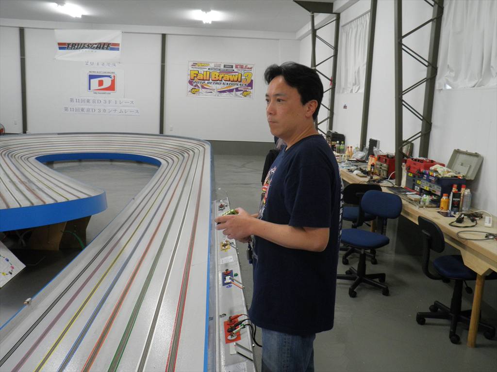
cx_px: 248
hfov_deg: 54.0
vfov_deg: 41.8
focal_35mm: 34
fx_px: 488
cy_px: 186
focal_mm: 6.1
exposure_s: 1/20
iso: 200
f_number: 3.5
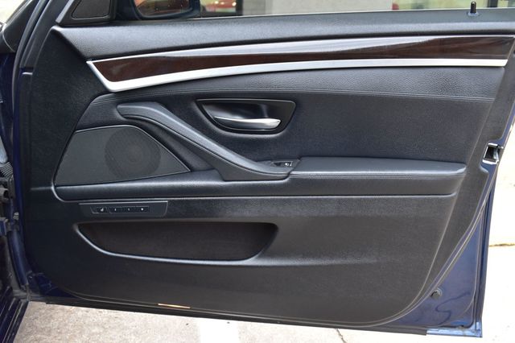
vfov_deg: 35.5
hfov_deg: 51.3
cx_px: 258
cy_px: 172
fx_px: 536
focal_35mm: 38
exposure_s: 1/15
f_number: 6.3
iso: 1000
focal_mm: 25
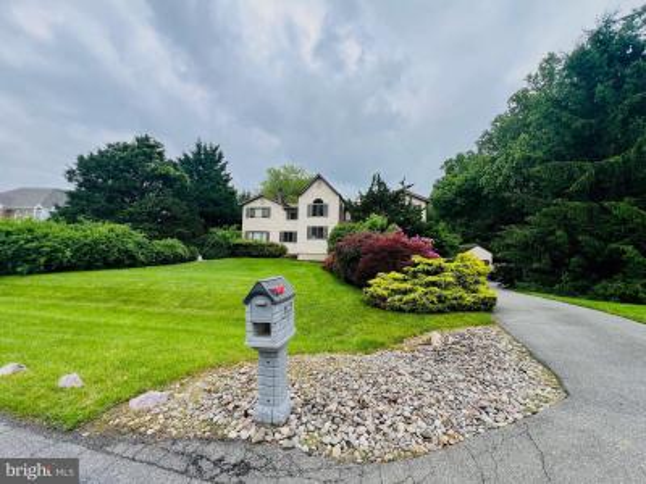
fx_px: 243
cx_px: 323
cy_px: 242
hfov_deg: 106.2
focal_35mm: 13
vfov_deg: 89.9
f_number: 1.8
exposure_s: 1/935
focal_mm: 1.57
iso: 32
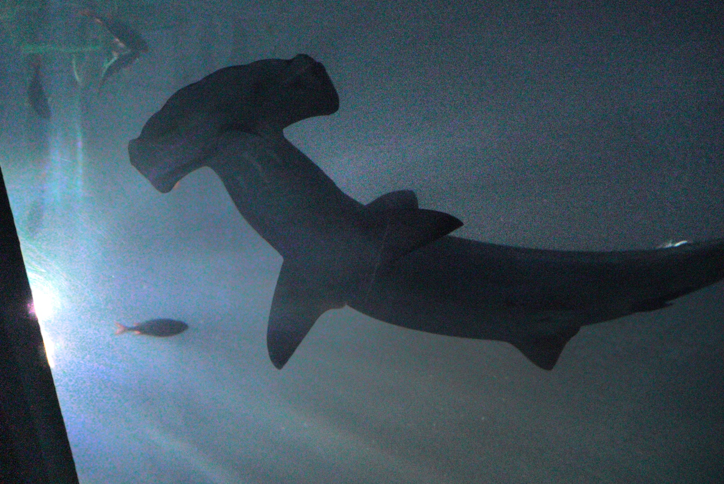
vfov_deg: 34.3
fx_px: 785
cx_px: 362
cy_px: 242
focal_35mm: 39
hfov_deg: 49.5
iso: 8000
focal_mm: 26
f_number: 5.6
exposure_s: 1/161
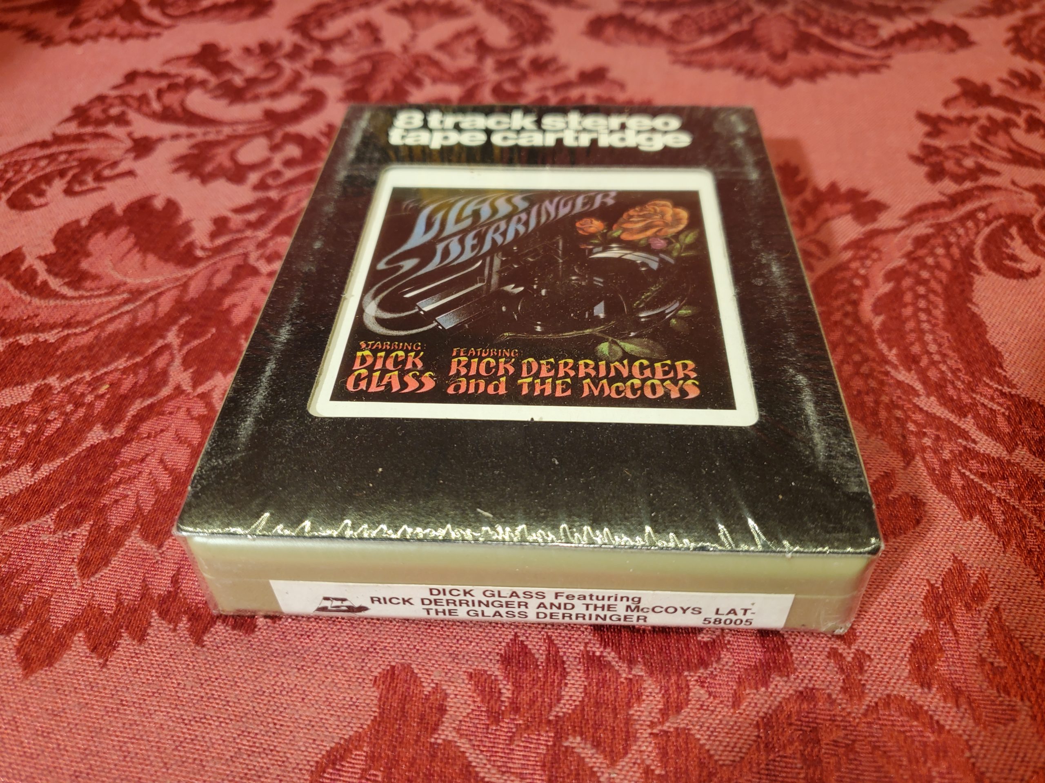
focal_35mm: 26
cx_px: 522
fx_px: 785
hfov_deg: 67.3
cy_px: 392
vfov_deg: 53.1
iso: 100
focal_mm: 4.3
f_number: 1.5
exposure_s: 1/120
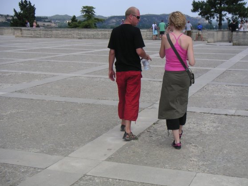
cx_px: 128
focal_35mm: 55
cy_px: 88
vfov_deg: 26.5
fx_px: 394
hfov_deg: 34.9
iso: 50
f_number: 2.9
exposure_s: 1/750
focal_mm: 7.5
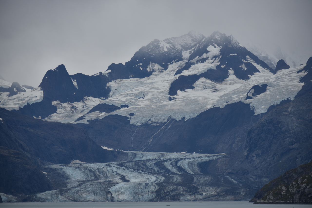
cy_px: 104
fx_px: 1560
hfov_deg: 11.4
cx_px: 156
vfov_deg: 7.6
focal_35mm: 180
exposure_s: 1/400
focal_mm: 180
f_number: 5.6
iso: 110
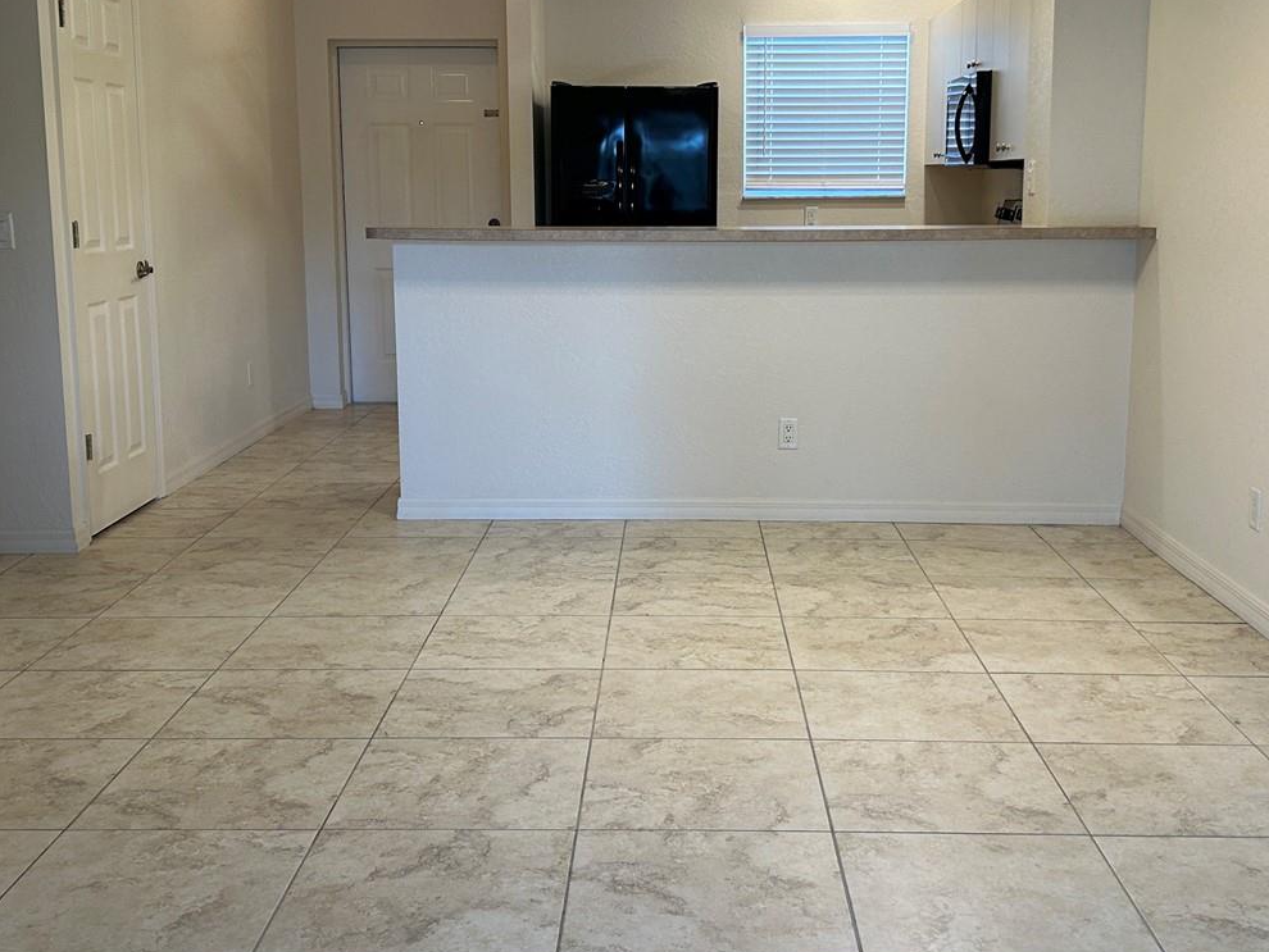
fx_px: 1540
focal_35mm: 42
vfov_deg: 34.4
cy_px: 446
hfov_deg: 44.8
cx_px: 654
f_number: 1.5
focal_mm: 5.7
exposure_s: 1/120
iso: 100
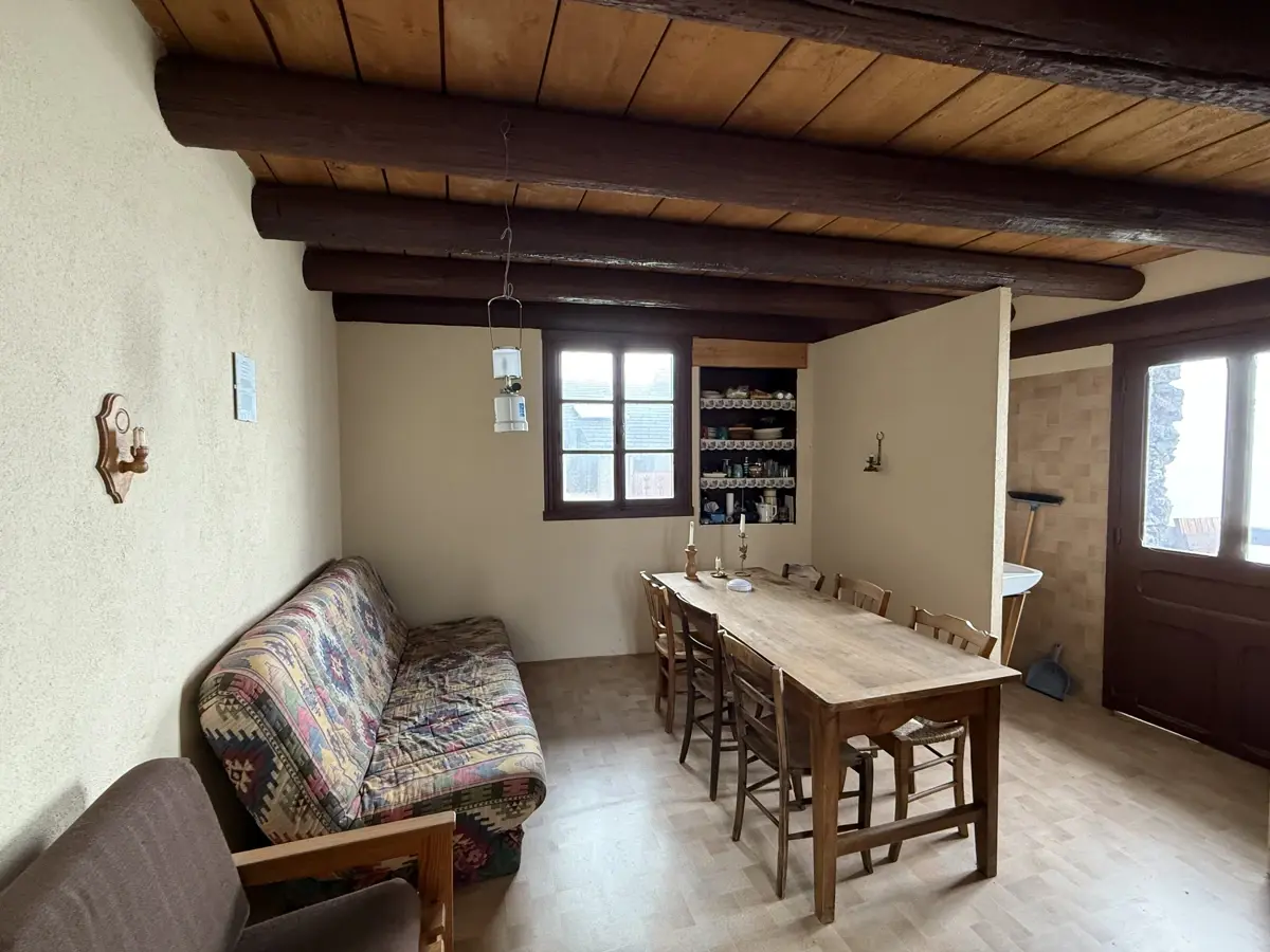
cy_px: 476
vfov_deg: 85.7
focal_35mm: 14
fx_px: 514
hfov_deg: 102.1
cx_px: 635
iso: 320
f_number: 2.2
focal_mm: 2.22
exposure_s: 1/62
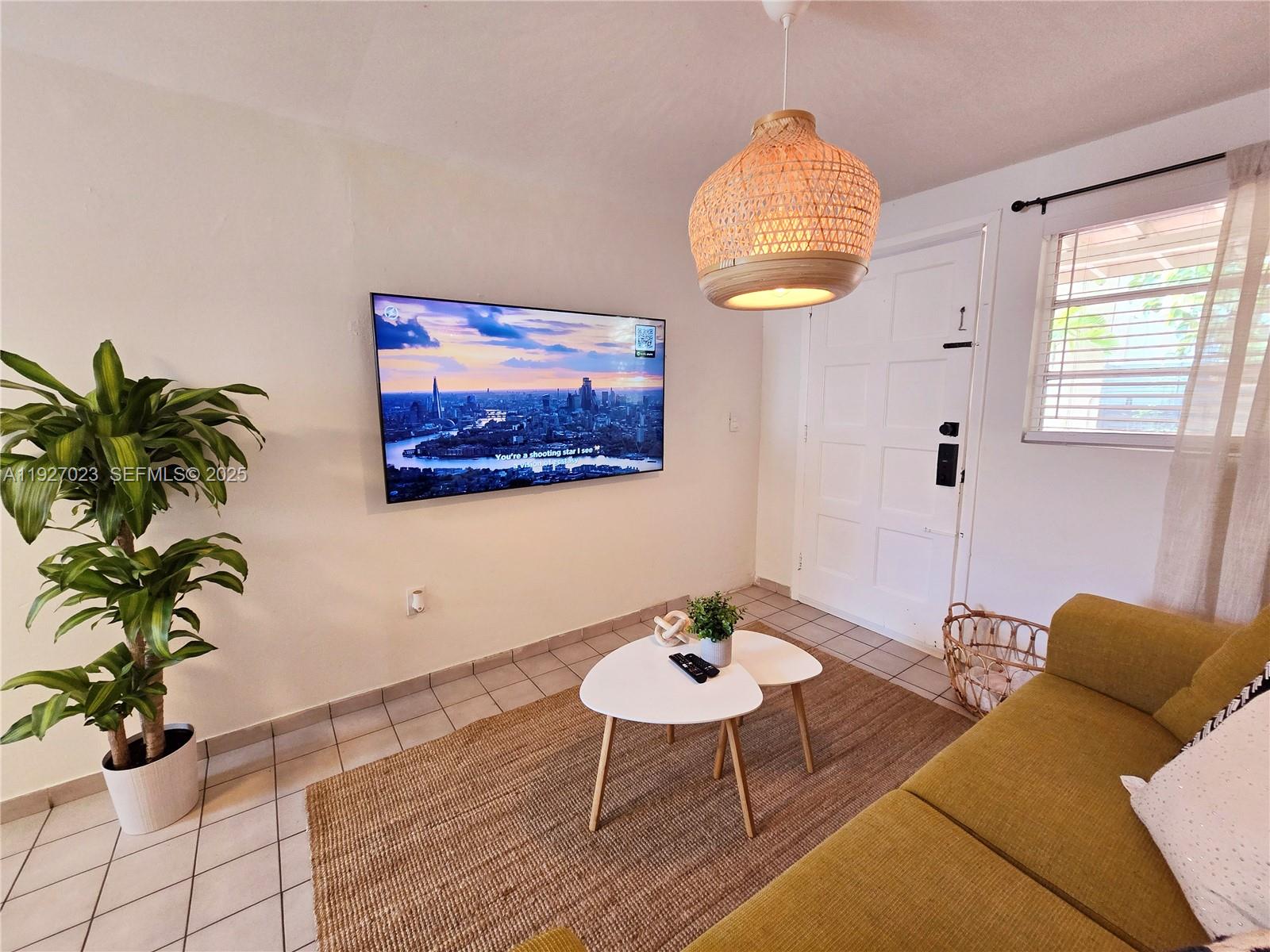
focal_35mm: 13
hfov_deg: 106.2
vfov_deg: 89.9
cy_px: 476
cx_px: 635
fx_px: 477
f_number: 2.2
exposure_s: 1/60.2
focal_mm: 2.2
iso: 200
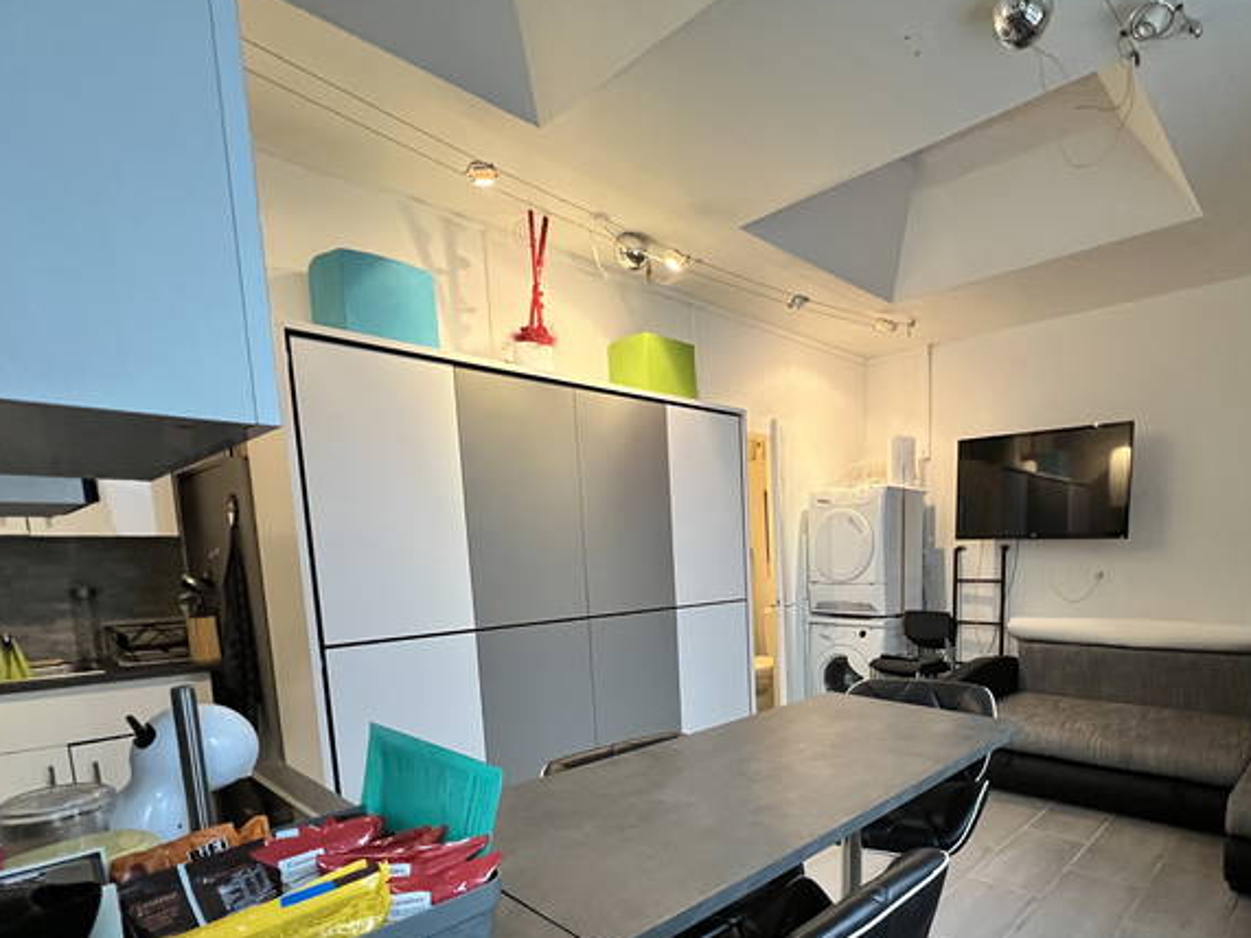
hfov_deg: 85.5
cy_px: 636
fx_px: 650
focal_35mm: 18
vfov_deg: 69.3
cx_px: 806
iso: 800
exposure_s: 1/50
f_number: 1.8
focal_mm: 1.57
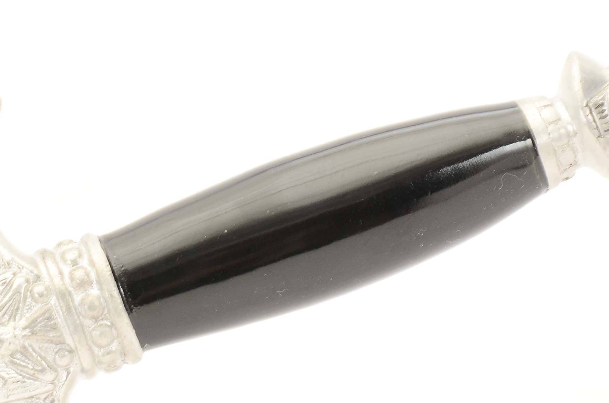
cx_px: 233
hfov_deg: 11.9
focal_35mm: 173
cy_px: 293
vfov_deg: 7.9
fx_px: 2921
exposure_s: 1/80
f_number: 10
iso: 320
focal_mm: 55
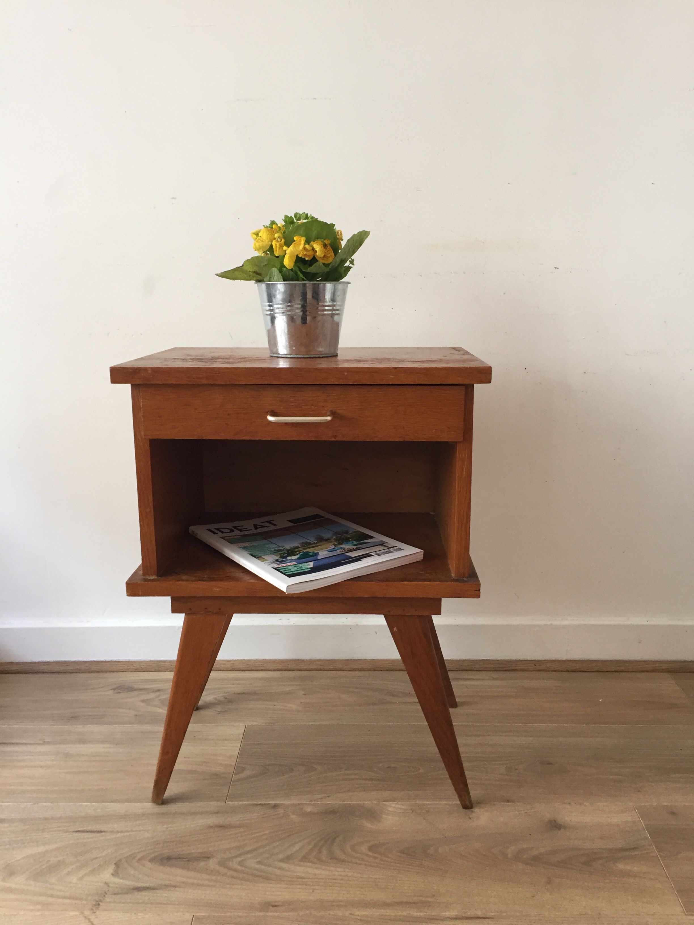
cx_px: 347
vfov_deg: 61.7
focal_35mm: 29
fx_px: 775
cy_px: 462
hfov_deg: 48.2
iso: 160
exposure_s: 1/33
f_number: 2.2
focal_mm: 4.15
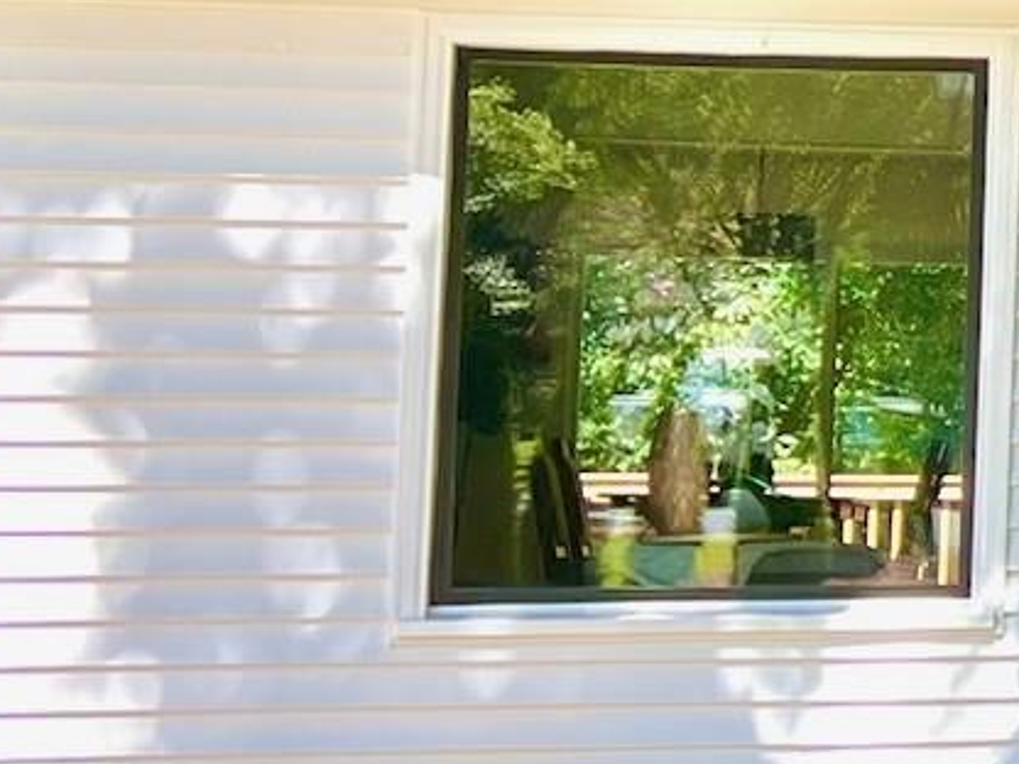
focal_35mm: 128
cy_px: 193
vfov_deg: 11.6
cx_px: 2163
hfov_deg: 13.0
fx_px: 3768
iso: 50
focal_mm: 5.7
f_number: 1.5
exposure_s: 1/581
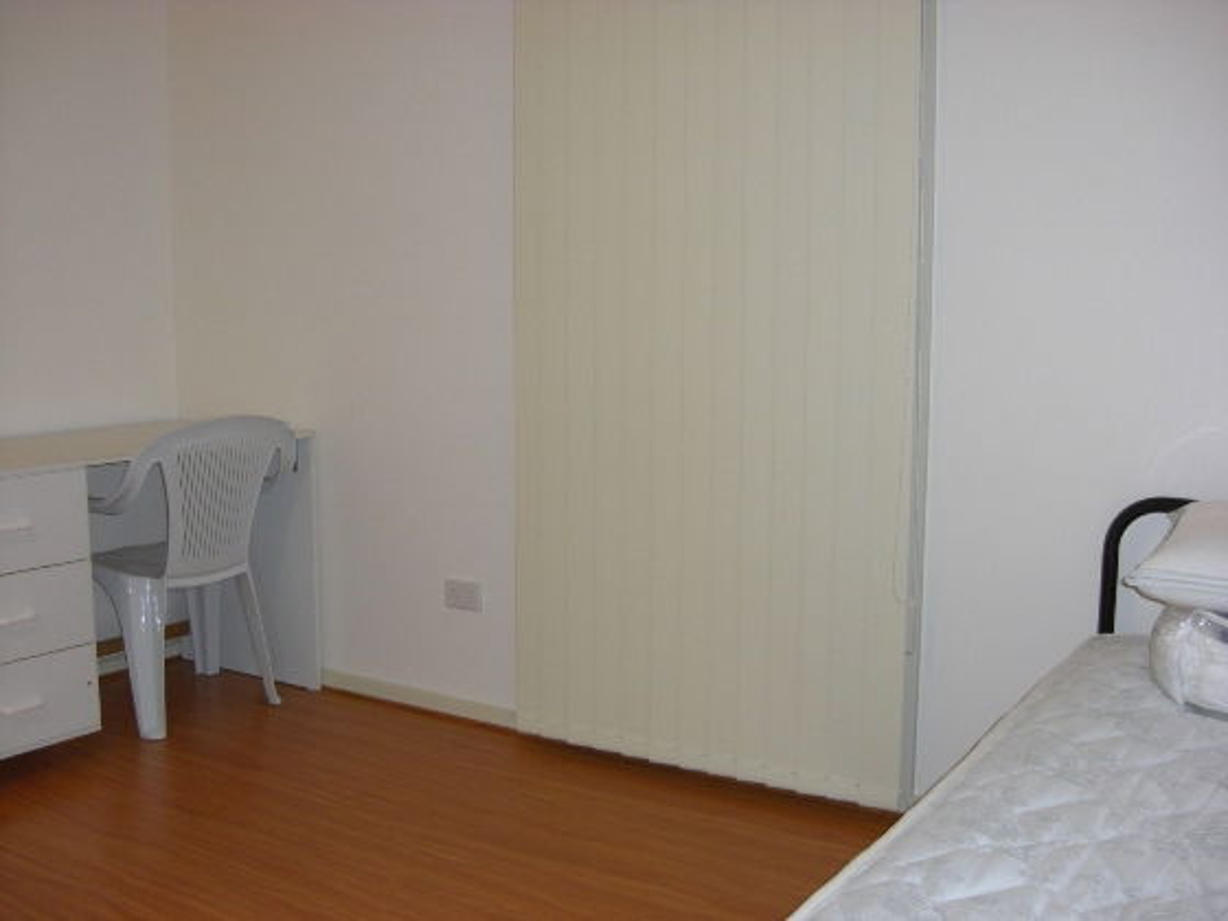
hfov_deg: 49.0
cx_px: 614
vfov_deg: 37.7
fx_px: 1348
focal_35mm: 38
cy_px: 460
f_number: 2.8
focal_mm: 7.9
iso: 200
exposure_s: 1/60
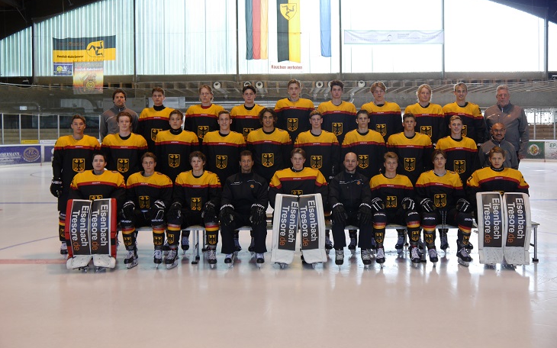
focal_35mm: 43
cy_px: 147
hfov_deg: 46.2
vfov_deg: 29.8
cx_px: 282
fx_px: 653
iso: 400
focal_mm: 20
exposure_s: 1/60
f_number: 4.2
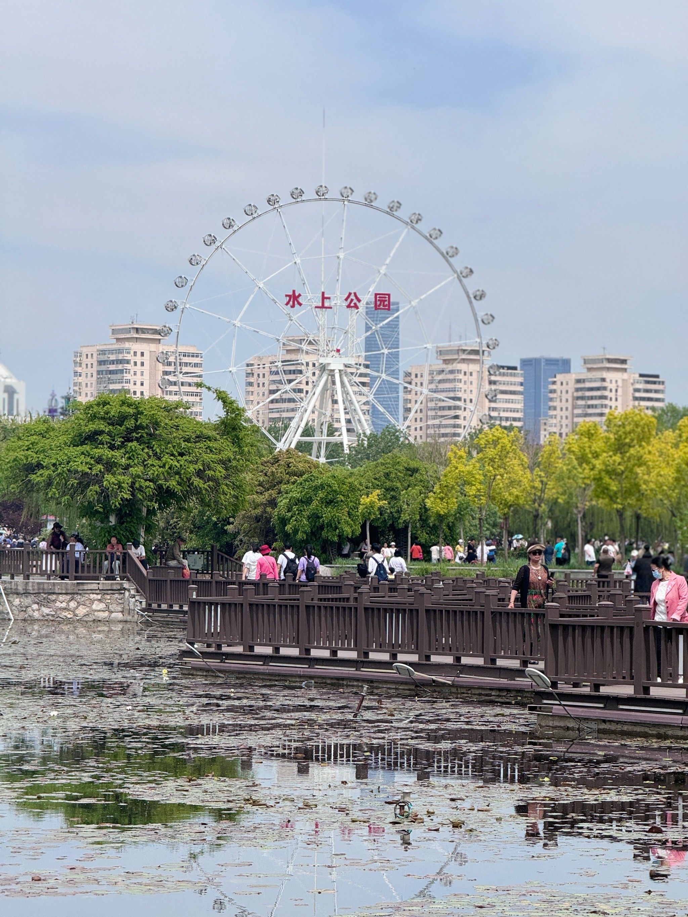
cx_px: 344
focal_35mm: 120
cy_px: 458
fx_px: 3180
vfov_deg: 16.4
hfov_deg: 12.3
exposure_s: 1/2212
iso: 50
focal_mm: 15.66
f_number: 2.8
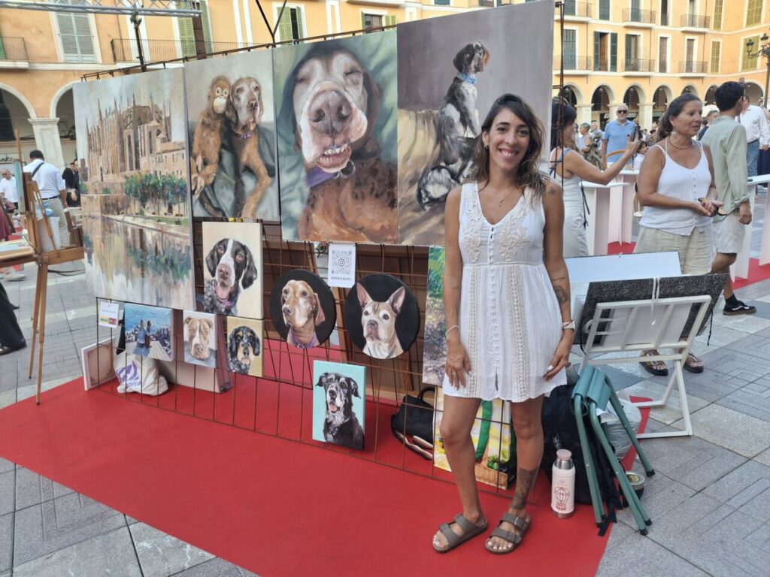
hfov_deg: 69.4
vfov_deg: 54.9
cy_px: 288
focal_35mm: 25
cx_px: 385
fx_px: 556
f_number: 1.8
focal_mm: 4.69
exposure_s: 1/136
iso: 32
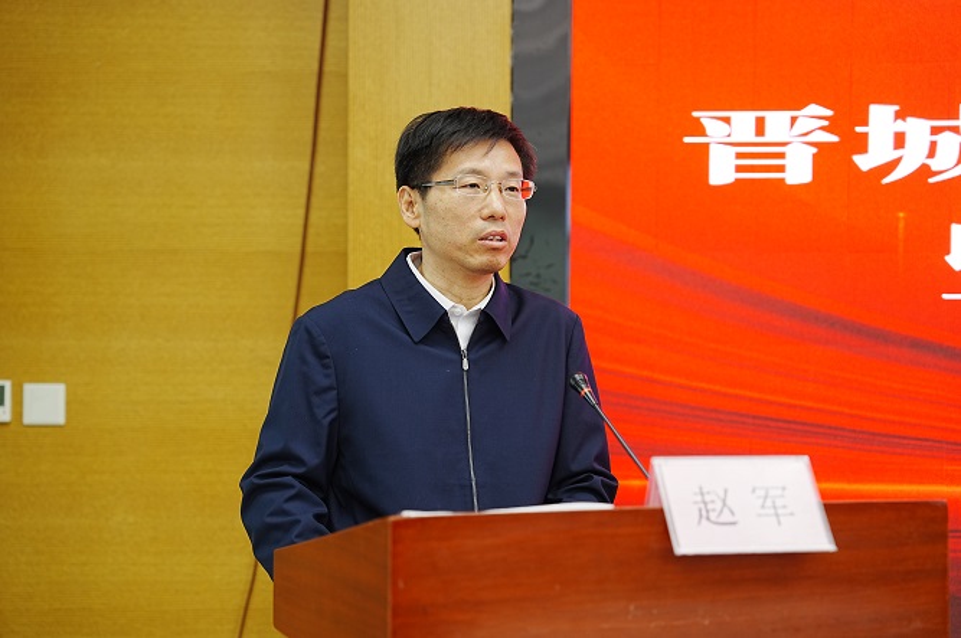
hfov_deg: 28.9
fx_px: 1866
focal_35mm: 70
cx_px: 480
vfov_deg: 19.4
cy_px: 319
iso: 400
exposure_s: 1/80
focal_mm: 70
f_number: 2.8
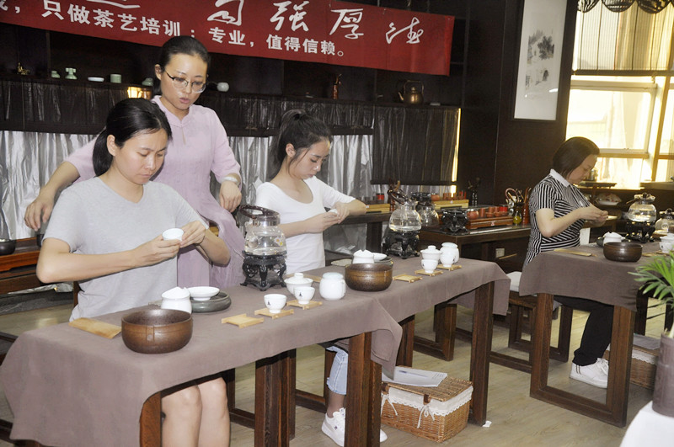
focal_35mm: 38
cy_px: 224
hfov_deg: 51.3
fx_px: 701
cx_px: 337
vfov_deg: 35.4
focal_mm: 25
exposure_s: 1/60
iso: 800
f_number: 4
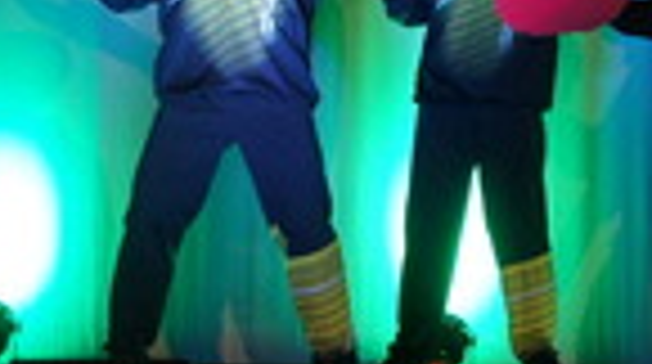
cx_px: 656
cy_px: -7
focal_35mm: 177
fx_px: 3055
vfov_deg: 6.8
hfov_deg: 12.0
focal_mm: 34
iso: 1600
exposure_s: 1/200
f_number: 4.5
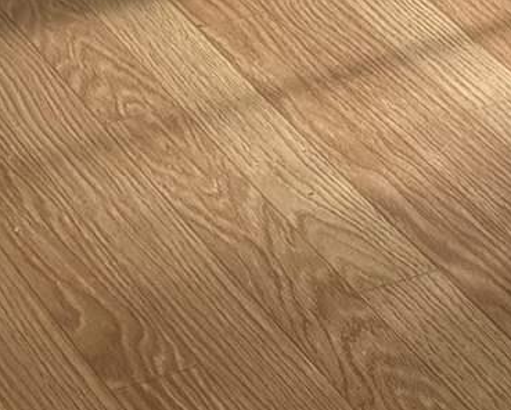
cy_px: -999
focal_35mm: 211
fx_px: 3194
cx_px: 926
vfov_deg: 6.4
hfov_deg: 8.8
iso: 80
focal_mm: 5.96
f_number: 1.6
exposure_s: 1/120
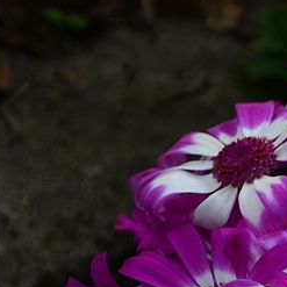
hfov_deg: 9.6
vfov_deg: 10.7
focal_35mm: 158
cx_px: 730
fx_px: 1482
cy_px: 430
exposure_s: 1/200
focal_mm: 24
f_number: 4.5
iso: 320
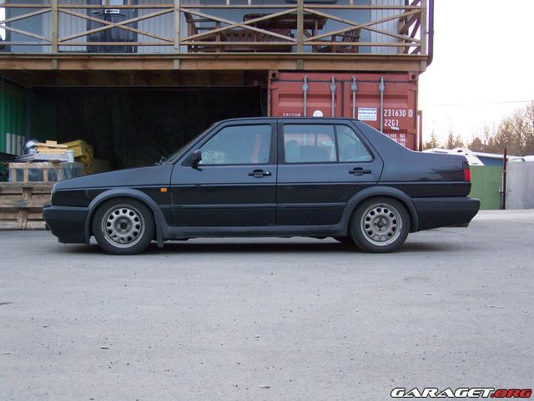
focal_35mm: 43
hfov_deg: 43.9
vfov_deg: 33.6
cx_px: 267
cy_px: 200
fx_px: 663
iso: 160
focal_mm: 7.1
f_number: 2.9
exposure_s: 1/15
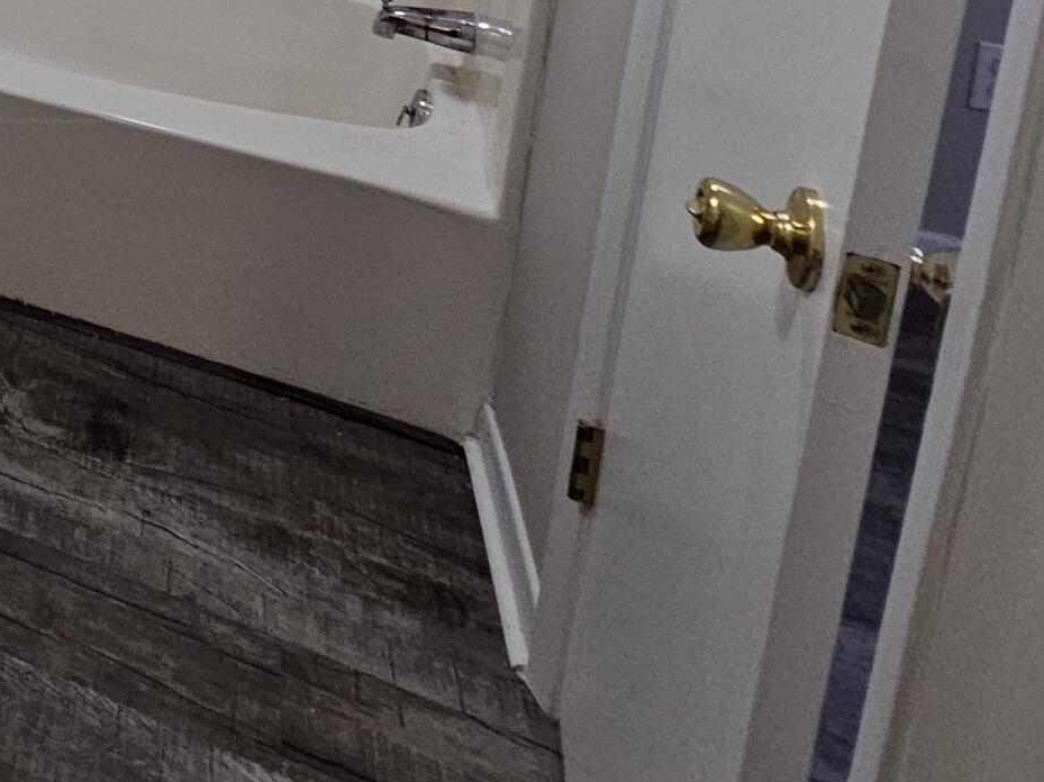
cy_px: -427
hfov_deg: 30.1
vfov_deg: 25.0
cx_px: -452
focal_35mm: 42
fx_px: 1266
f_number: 2.2
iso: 200
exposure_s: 1/60
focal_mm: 2.2
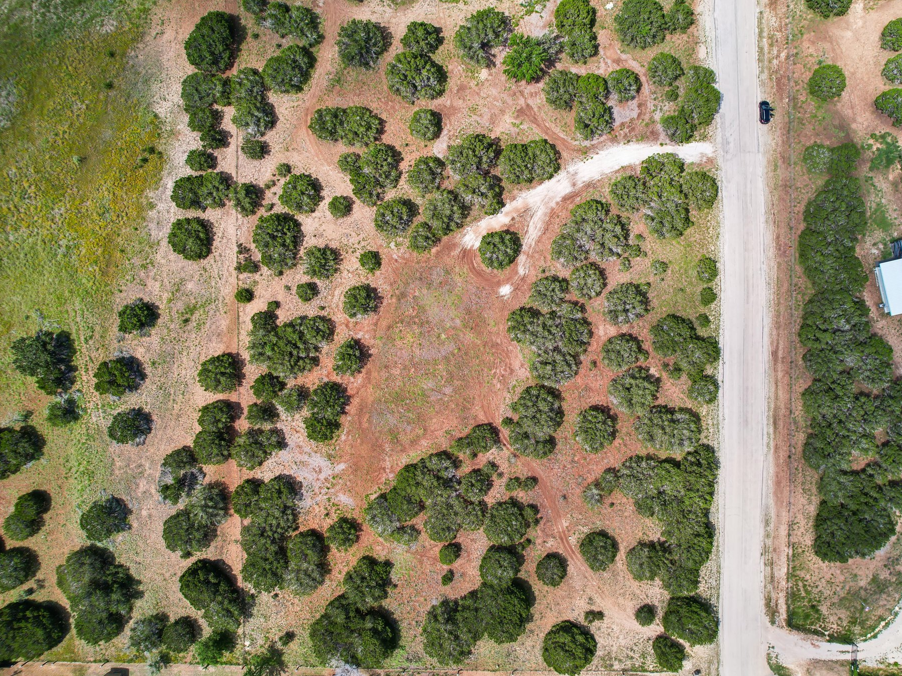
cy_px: 340
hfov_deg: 71.5
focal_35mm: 24
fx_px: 625
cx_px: 489
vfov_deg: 56.8
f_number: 2.8
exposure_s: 1/80
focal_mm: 8.4
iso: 120
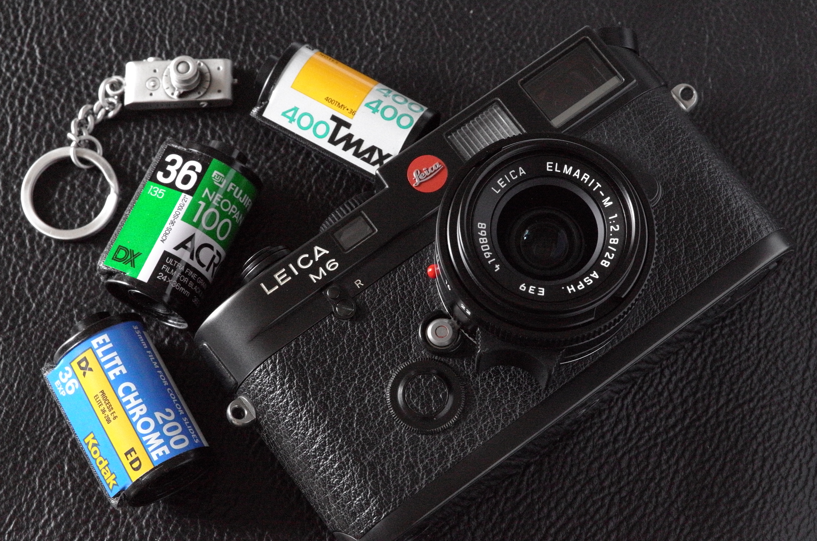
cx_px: 408
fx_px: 1880
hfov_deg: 24.5
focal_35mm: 83
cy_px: 270
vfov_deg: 16.4
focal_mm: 55.9
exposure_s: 1/60
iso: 6400
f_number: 11.3
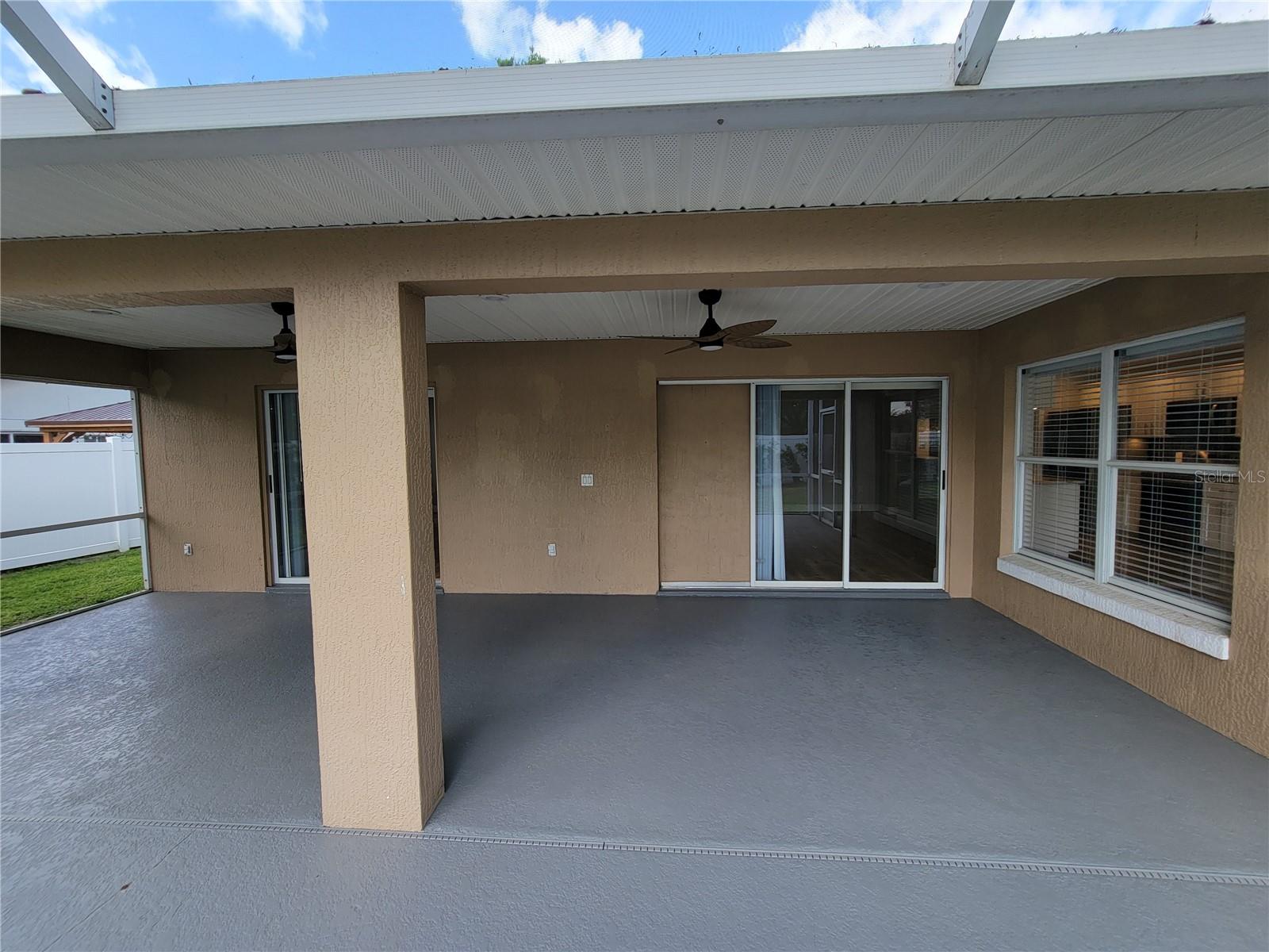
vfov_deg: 89.9
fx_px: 477
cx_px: 634
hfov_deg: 106.2
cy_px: 476
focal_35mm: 13
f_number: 2.2
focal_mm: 2.2
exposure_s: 1/239
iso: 50
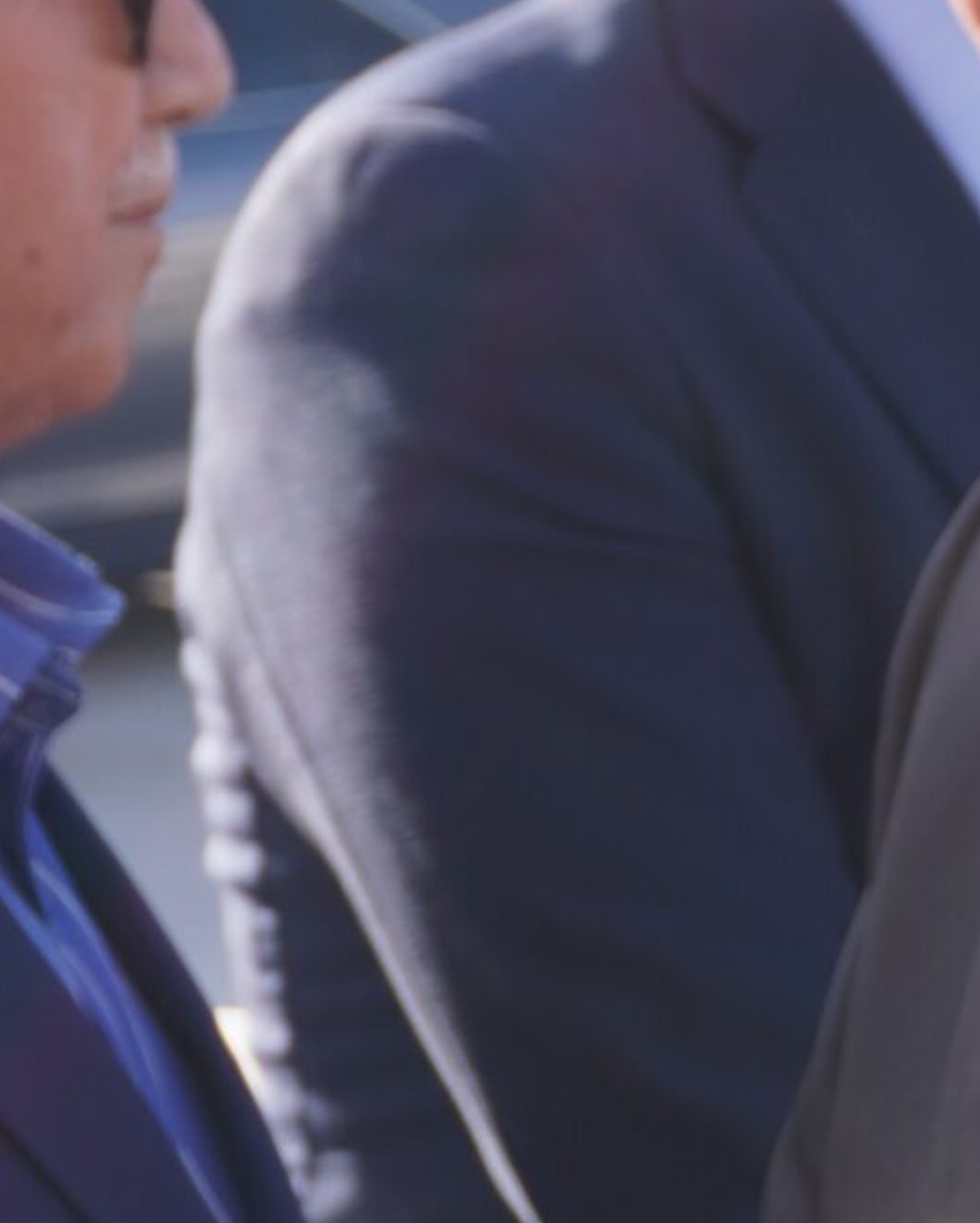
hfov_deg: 7.0
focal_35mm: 219
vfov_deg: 8.8
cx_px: 1027
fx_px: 7934
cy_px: 344
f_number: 5.6
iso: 100
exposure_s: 1/160
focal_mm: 40
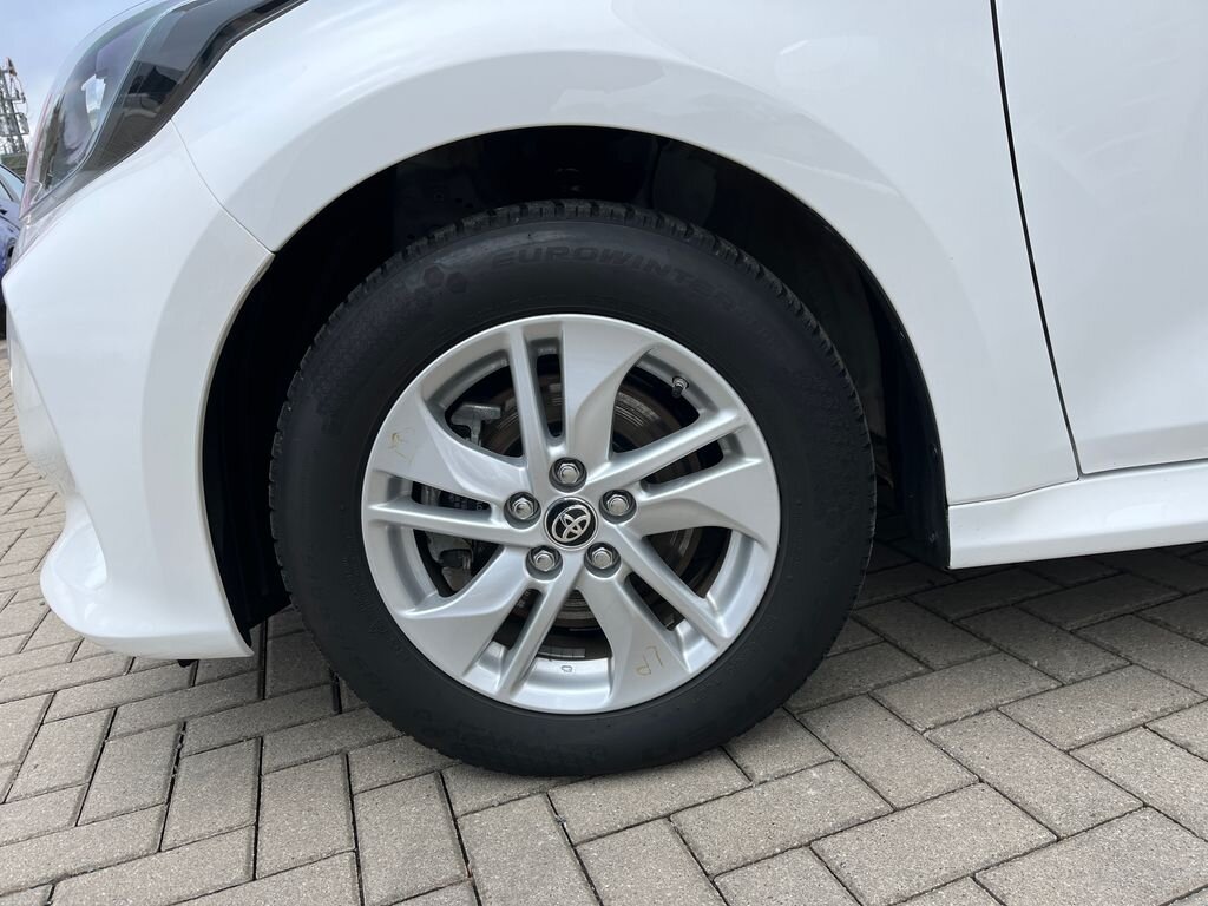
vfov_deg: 53.1
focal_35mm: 26
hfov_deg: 67.3
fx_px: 907
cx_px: 604
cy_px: 453
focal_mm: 5.1
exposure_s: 1/672
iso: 50
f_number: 1.6
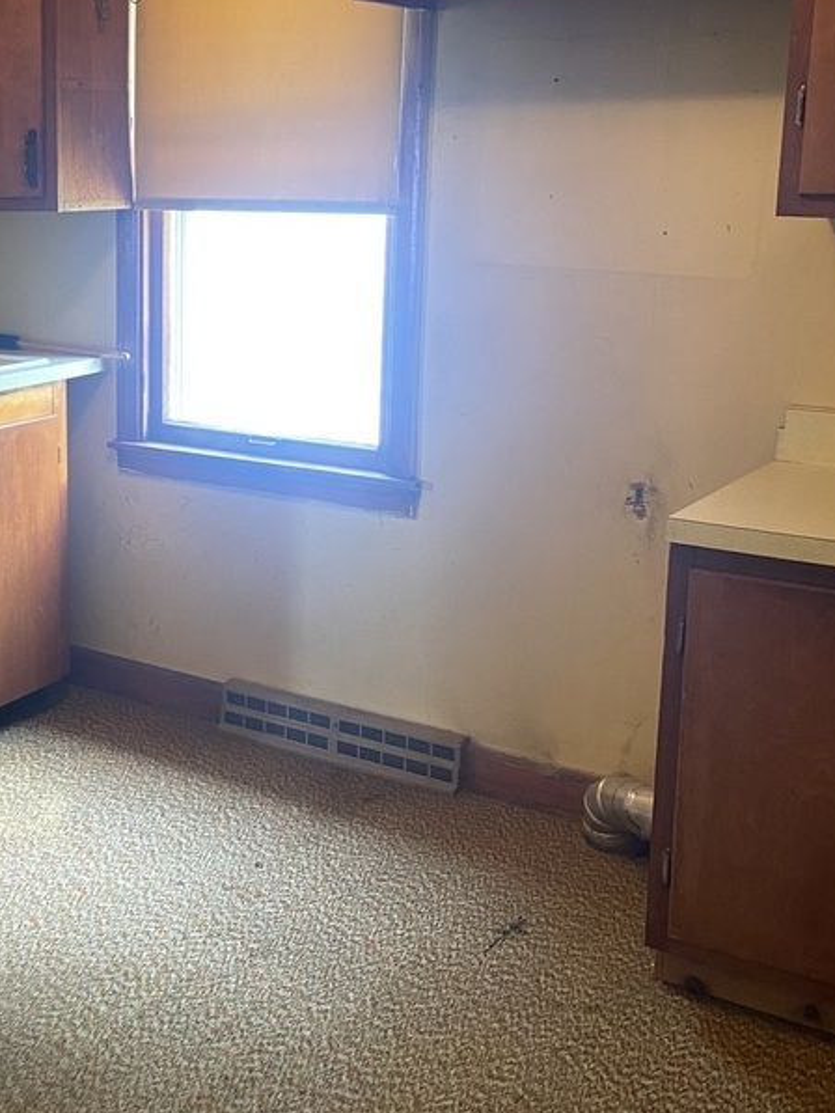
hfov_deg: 29.7
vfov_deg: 40.3
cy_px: 453
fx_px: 1511
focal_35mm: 47
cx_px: 97
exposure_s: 1/60
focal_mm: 4.25
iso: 200
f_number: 1.8
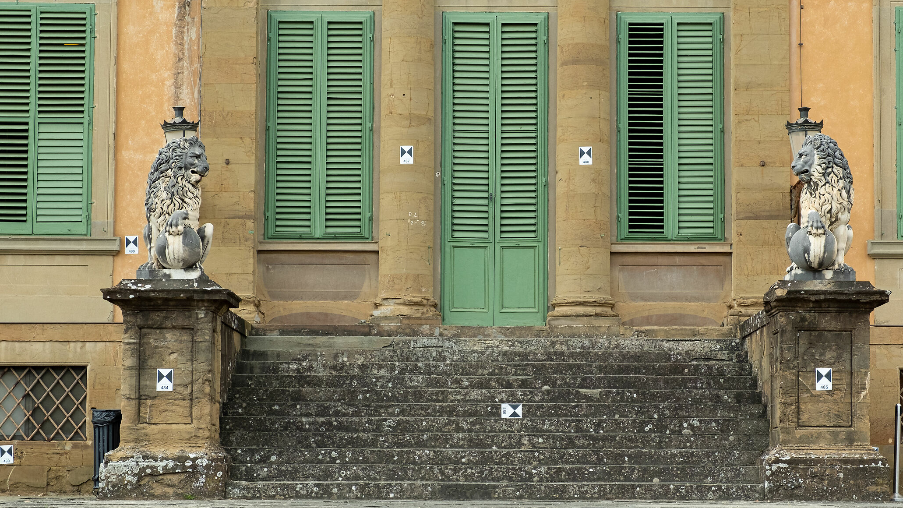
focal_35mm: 89
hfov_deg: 23.9
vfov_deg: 13.6
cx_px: 484
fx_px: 2131
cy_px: 261
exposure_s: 1/180
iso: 400
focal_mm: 48.4
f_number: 8
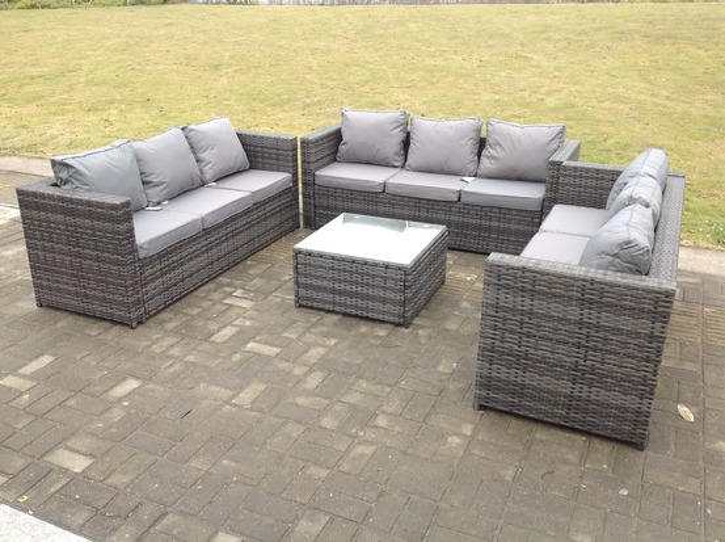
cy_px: 271
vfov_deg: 40.6
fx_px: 732
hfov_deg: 52.7
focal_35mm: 35
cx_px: 362
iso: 50
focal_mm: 4.28
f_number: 2.4
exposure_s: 1/166
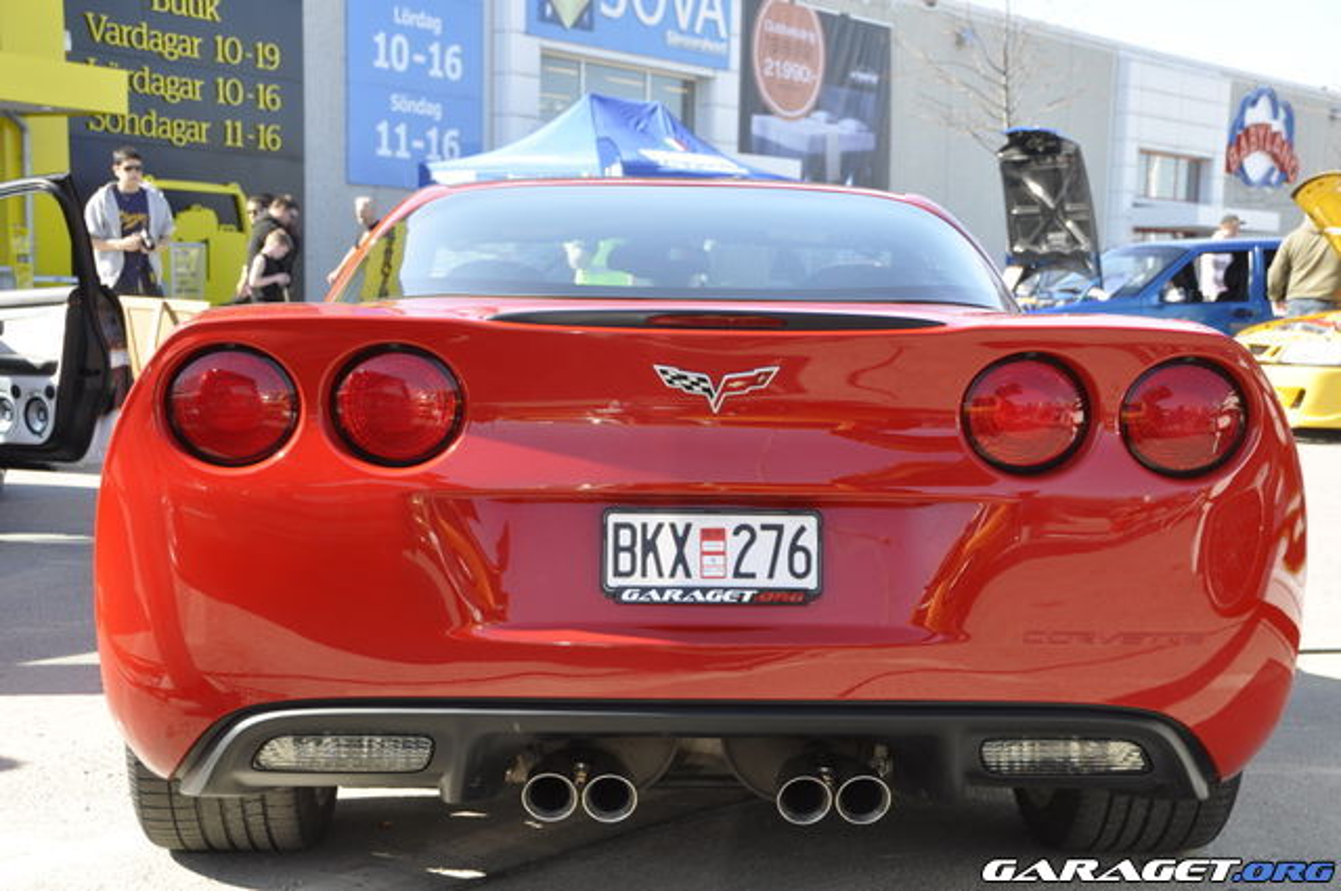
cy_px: 446
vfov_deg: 25.7
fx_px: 1953
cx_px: 670
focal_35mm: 52
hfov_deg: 37.9
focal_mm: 35
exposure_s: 1/250
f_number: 8
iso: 320
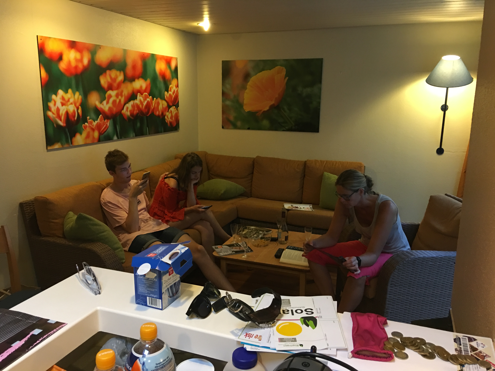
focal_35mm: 29
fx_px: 415
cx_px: 248
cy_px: 186
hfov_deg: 61.7
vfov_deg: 48.2
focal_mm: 4.15
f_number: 2.2
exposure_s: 1/10
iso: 80
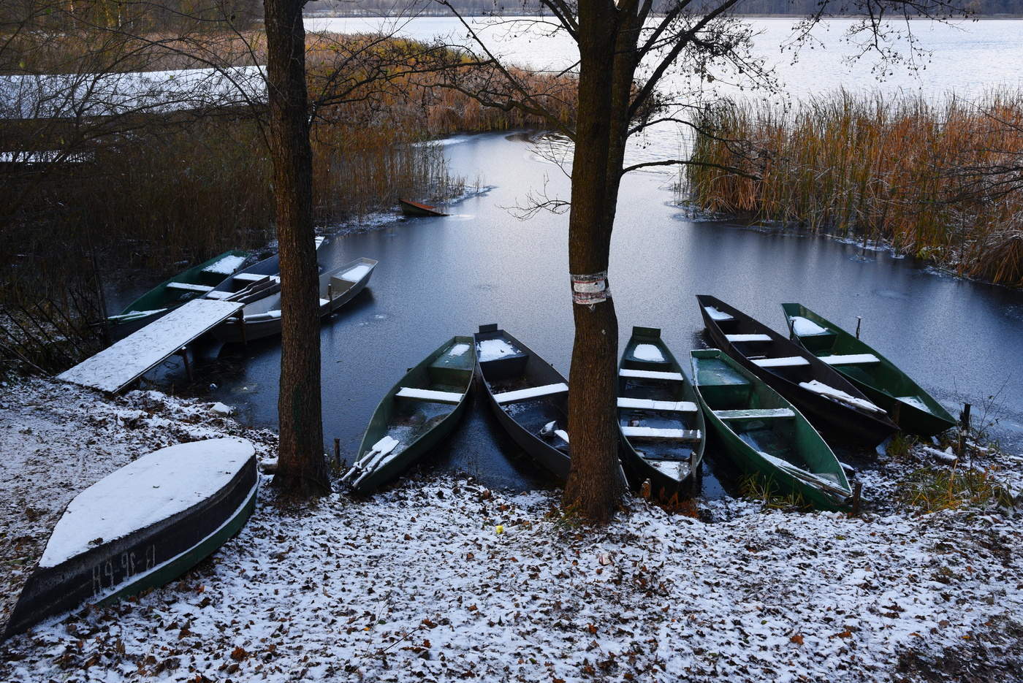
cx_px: 512
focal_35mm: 30
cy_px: 342
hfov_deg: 61.9
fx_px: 853
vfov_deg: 43.7
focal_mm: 30
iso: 400
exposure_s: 1/125
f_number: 11
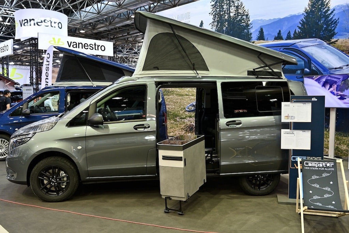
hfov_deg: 60.3
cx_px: 174
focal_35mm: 31
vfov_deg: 42.3
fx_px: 301
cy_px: 116
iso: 450
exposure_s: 1/100
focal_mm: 31
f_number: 3.2
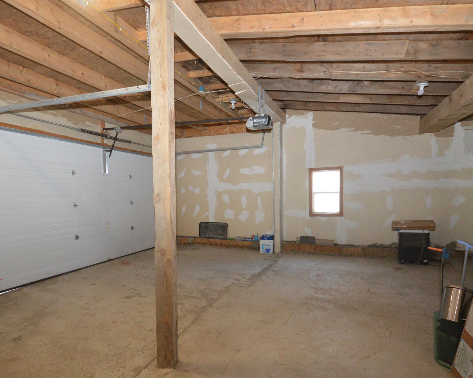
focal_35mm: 21
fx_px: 294
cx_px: 217
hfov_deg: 77.5
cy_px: 218
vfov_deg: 65.2
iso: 1400
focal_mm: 10
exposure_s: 1/60
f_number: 4
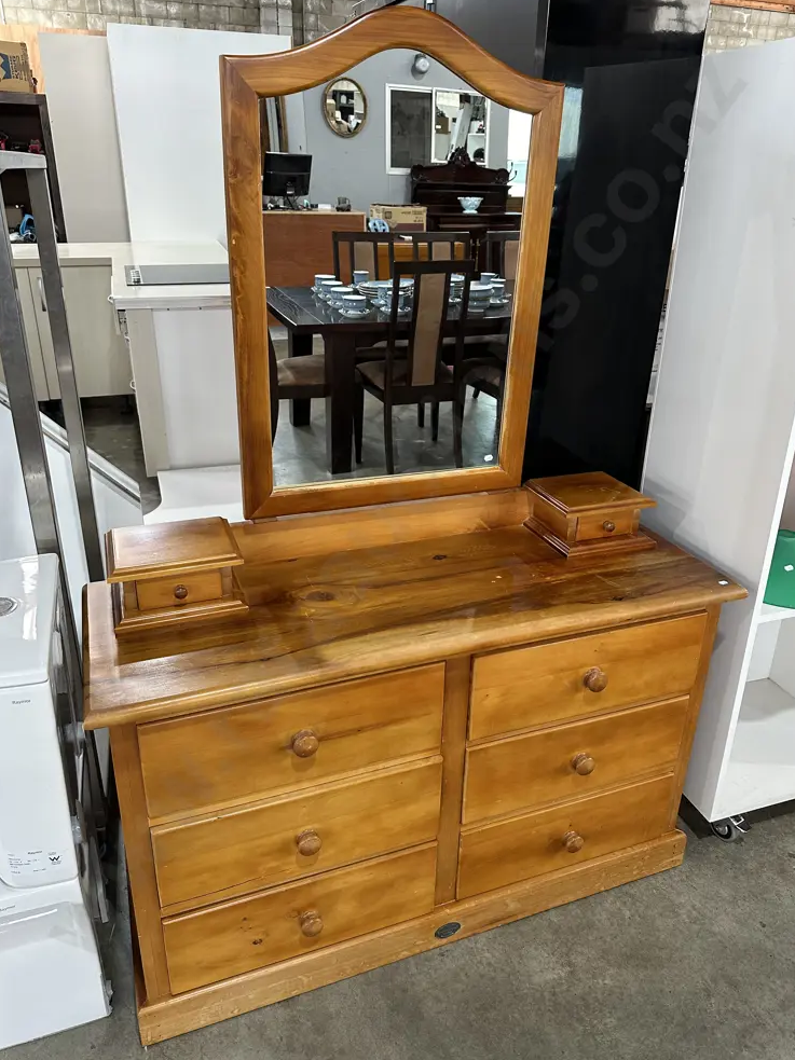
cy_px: 510
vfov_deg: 69.4
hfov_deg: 54.9
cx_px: 396
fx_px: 766
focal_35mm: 25
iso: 200
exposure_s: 1/50
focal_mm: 6.86
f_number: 1.78
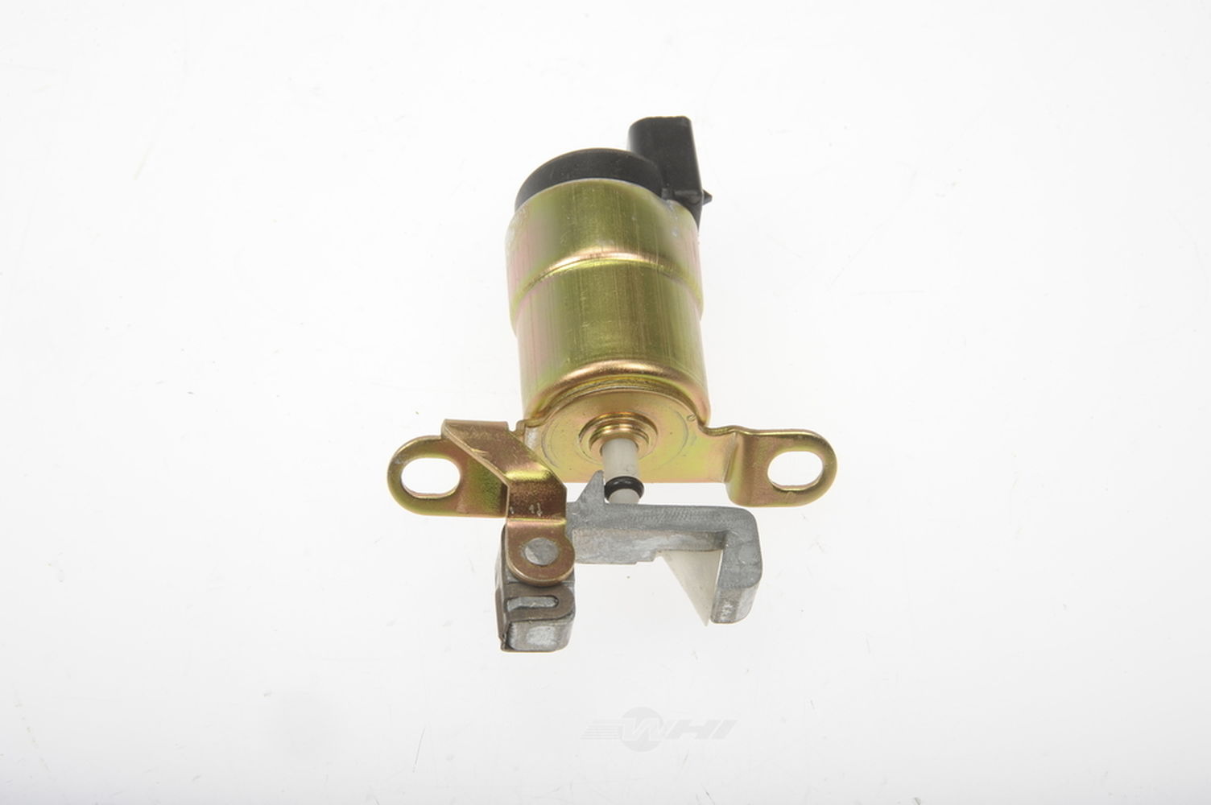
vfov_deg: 17.0
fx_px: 2689
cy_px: 402
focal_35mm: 80
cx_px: 606
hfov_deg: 25.4
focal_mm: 80
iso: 200
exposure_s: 1/250
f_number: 25
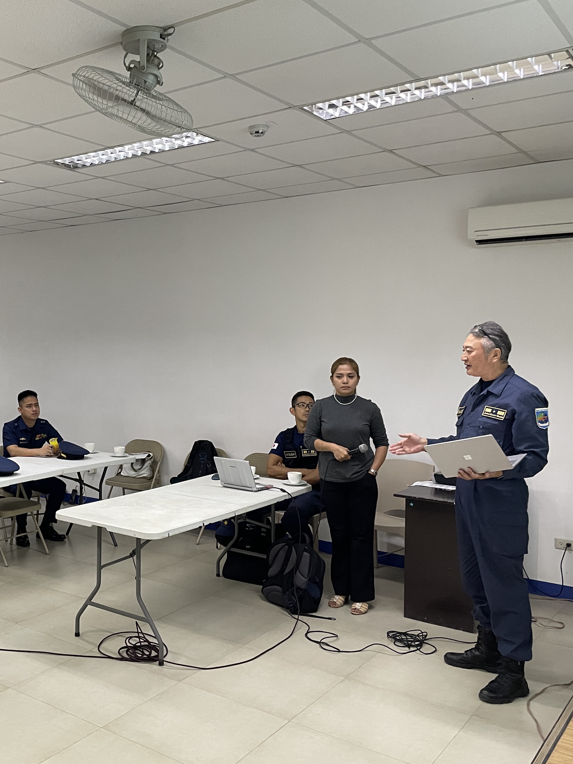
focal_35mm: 35
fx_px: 773
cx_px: 99
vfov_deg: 52.6
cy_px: 383
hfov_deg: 38.8
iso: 250
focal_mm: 4.2
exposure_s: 1/60
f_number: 1.6
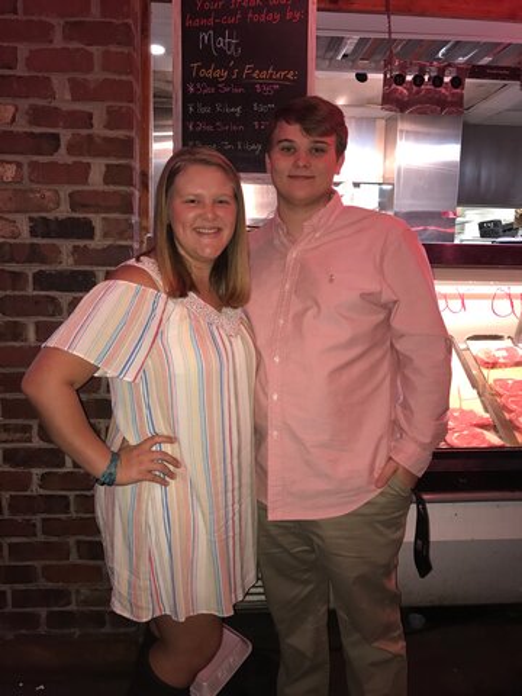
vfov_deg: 63.4
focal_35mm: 28
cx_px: 261
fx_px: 563
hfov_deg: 49.7
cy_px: 348
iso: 50
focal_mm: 3.99
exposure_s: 1/20
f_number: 1.8
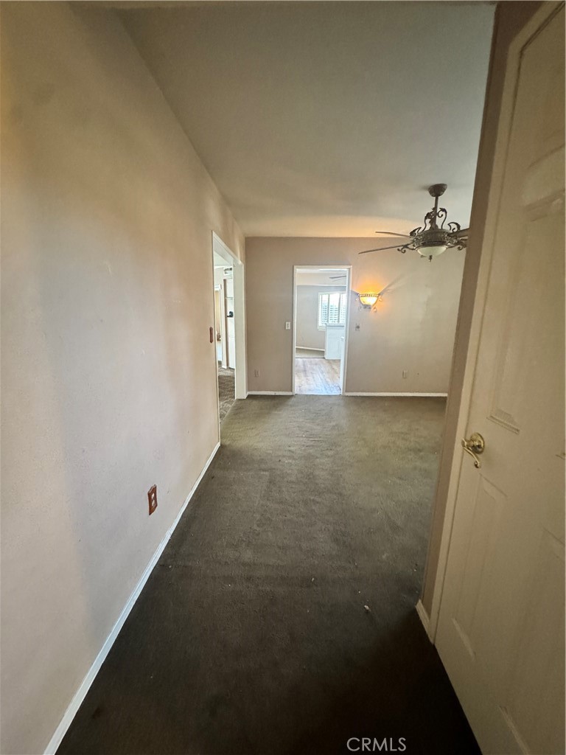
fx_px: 305
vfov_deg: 102.1
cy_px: 378
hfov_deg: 85.7
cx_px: 283
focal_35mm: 14
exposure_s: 1/60
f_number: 2.2
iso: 1000
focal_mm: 2.22
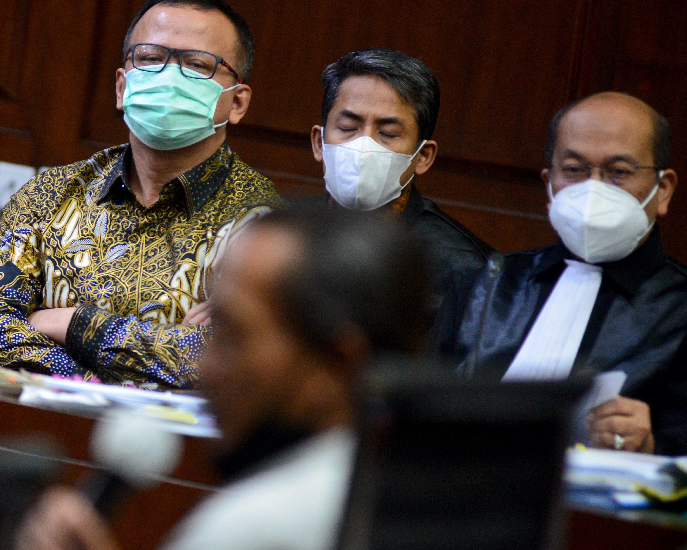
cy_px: 275
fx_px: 4697
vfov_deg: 6.7
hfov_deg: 8.4
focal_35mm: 231
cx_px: 263
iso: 3200
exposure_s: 1/60
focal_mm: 185
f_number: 2.8
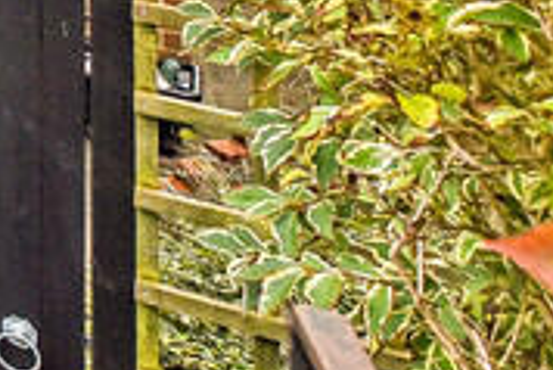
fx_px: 1507
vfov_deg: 11.0
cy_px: -613
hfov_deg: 12.7
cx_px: -951
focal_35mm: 98
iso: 400
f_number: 8
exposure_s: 1/200
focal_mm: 17
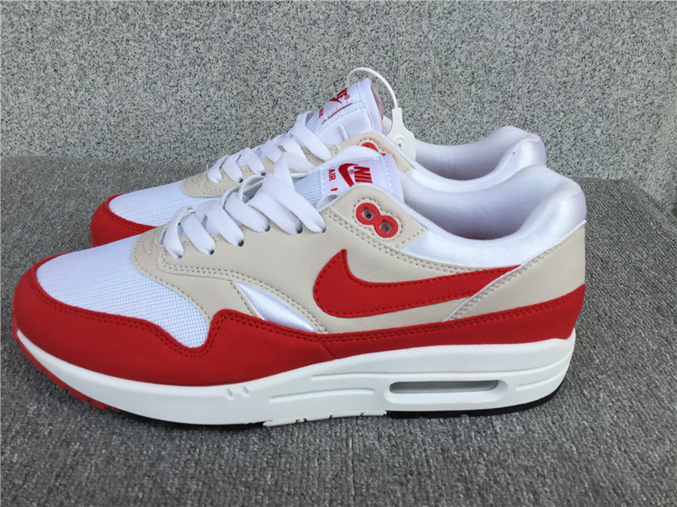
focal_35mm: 31
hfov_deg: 58.4
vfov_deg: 45.4
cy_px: 254
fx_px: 606
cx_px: 338
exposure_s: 1/473
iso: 25
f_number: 2.4
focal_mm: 3.3
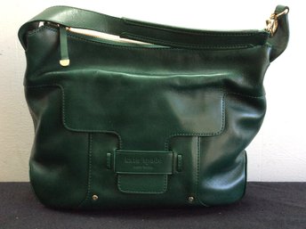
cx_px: 153
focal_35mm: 32
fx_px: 282
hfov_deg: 56.9
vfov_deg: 44.1
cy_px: 114
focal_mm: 3.3
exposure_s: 1/24
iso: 80
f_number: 2.4
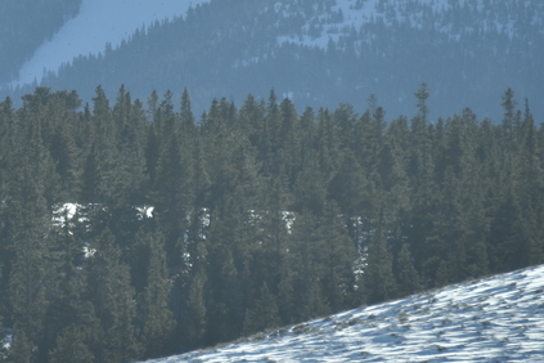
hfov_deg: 2.7
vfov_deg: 1.8
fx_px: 11438
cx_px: -125
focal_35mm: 757
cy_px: 41
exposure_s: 1/500
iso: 100
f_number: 7.1
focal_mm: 250
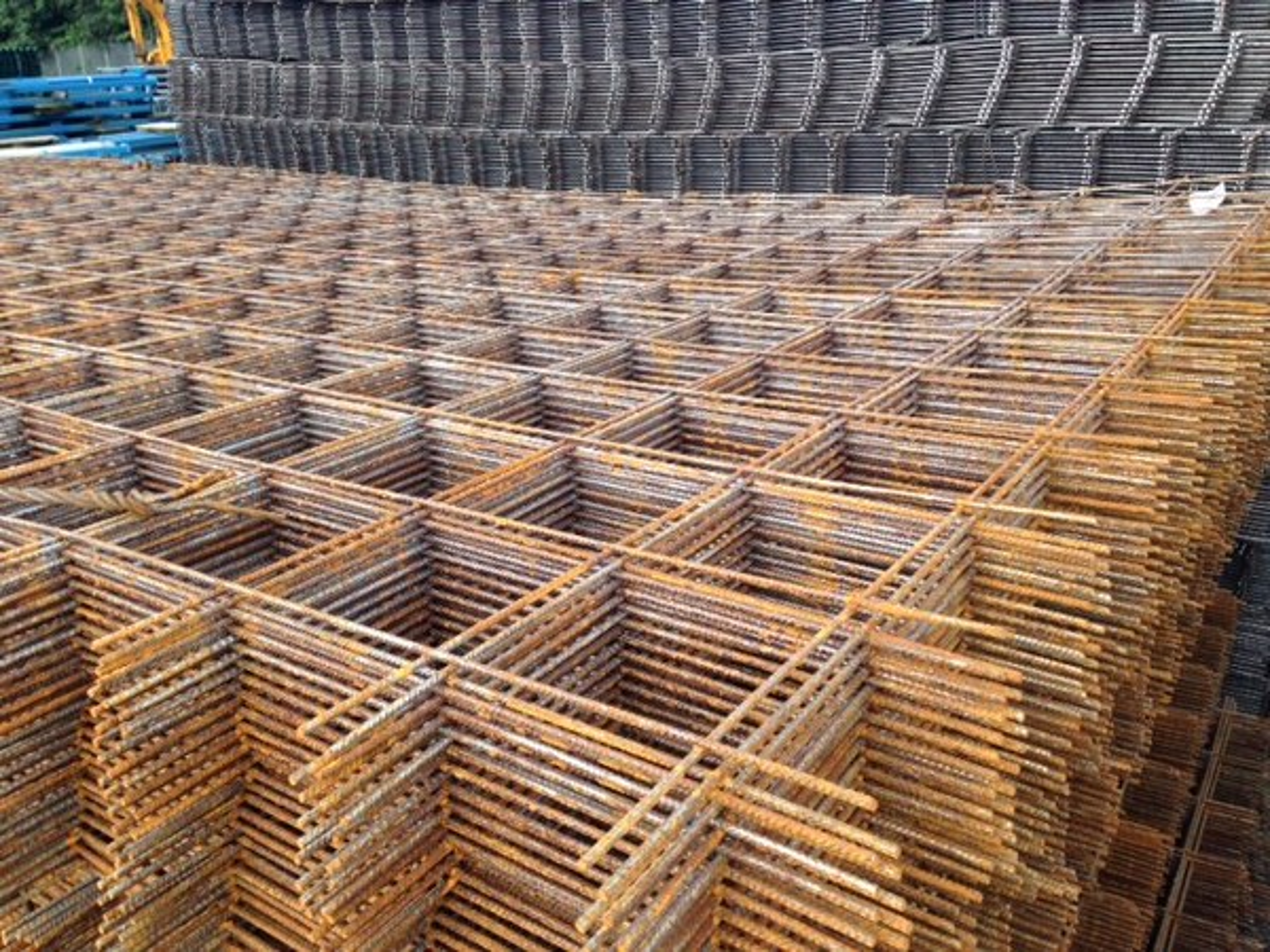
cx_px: 635
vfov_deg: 42.9
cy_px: 476
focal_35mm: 33
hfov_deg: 55.4
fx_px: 1211
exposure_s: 1/276
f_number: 2.4
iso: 50
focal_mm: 4.12
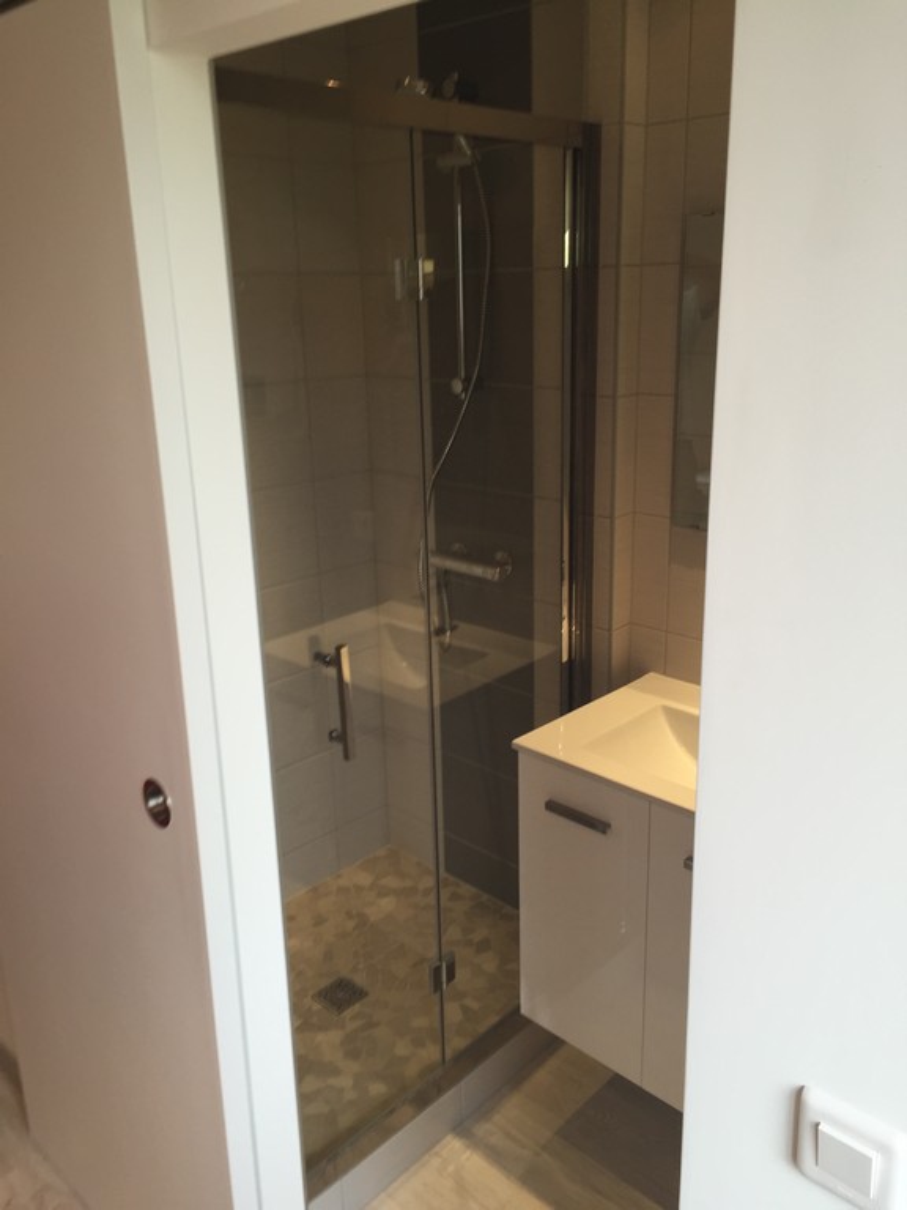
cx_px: 454
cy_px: 605
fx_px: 1013
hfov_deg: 48.2
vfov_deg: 61.7
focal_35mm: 29
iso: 32
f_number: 2.2
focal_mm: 4.15
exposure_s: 1/50
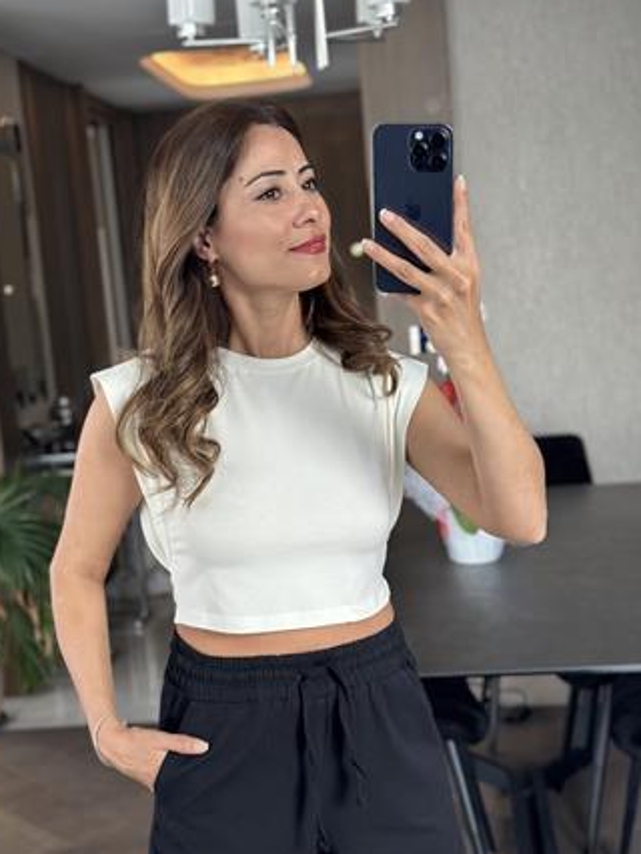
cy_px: 487
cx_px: 288
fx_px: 1406
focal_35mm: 57
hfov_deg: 25.7
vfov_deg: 33.7
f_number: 1.78
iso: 200
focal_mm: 6.86
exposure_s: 1/60
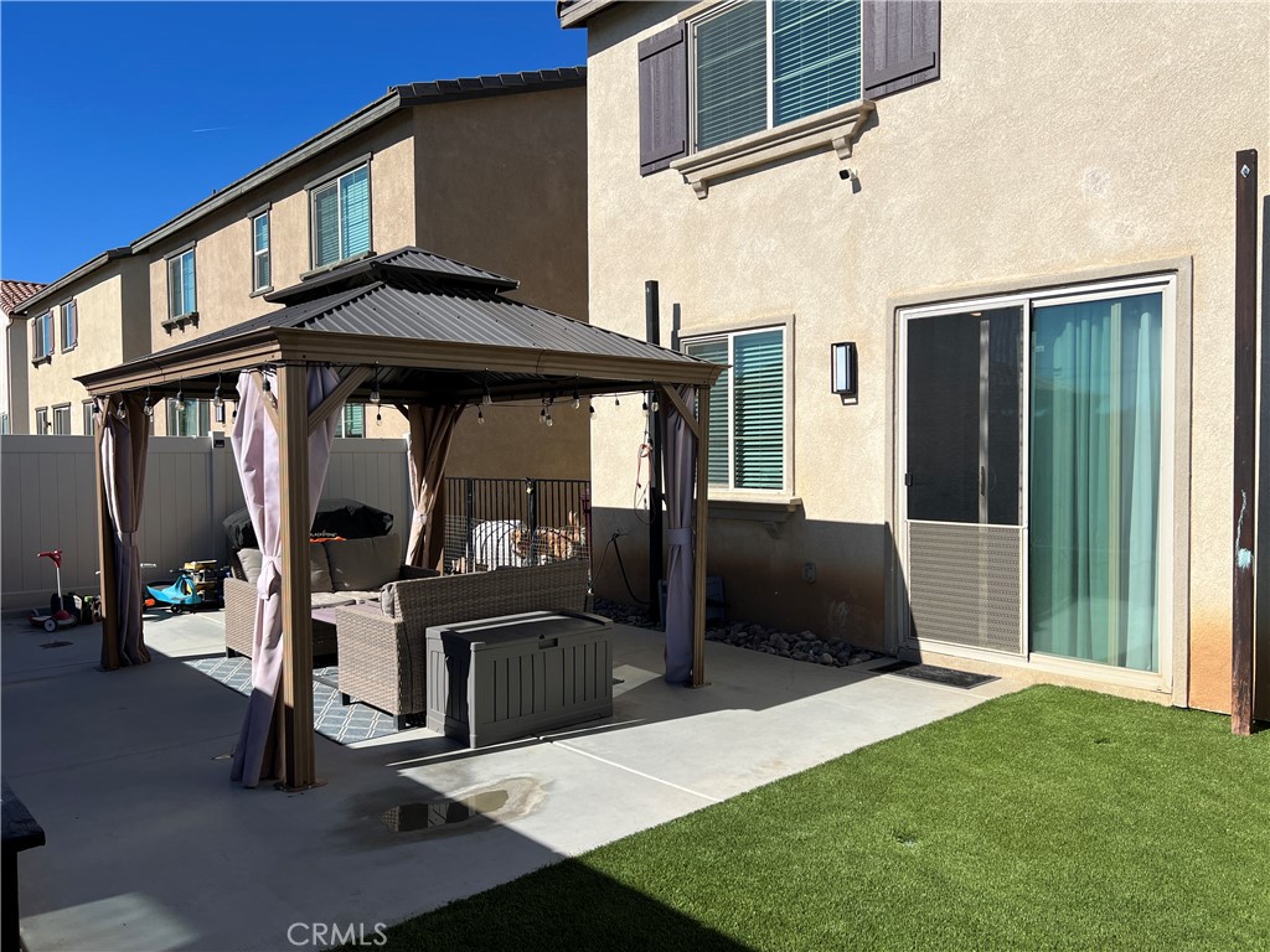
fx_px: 954
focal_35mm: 26
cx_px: 635
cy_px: 476
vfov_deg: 53.1
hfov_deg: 67.3
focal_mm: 5.7
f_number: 1.5
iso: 50
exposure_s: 1/6579
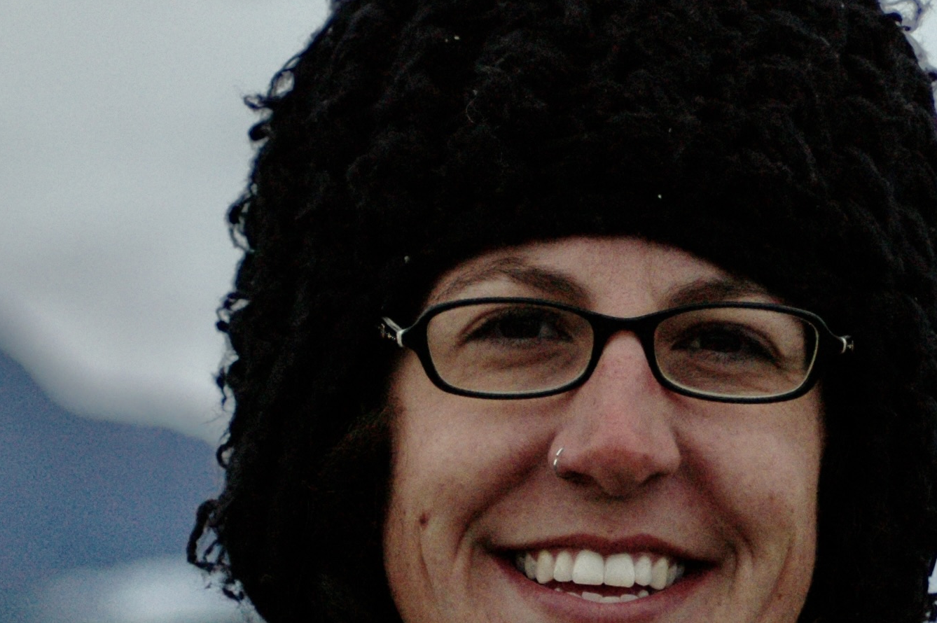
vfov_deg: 5.8
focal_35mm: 236
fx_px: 6138
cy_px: 417
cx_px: 915
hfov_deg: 8.7
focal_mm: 70
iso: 800
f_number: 4
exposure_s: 1/4000
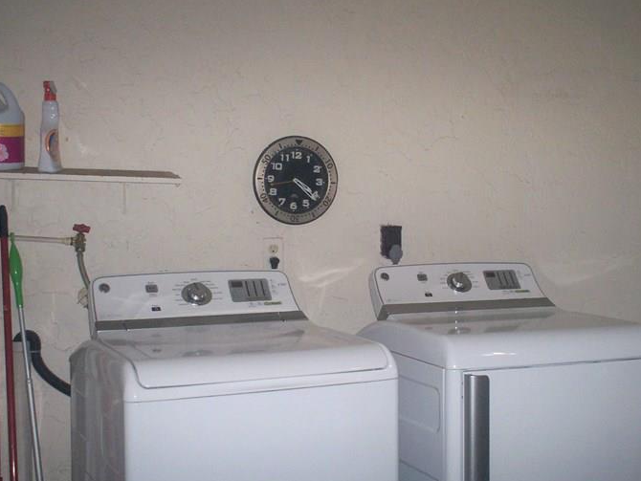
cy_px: 258
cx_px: 387
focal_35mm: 55
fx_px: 1019
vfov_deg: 26.6
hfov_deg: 34.8
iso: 140
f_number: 4.5
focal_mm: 6
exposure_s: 1/60
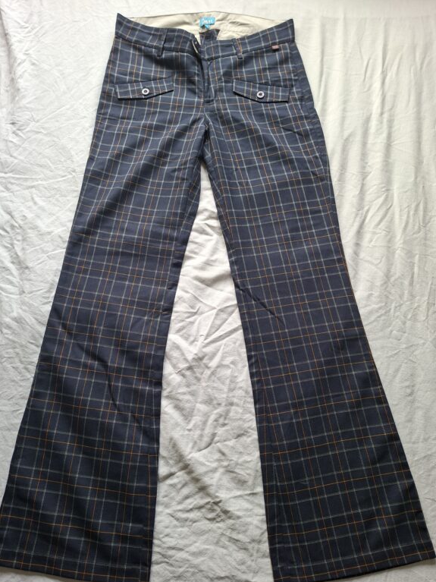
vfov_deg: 71.6
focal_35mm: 24
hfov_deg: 56.8
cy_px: 302
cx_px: 215
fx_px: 403
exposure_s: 1/100
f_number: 1.8
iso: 100
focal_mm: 5.54
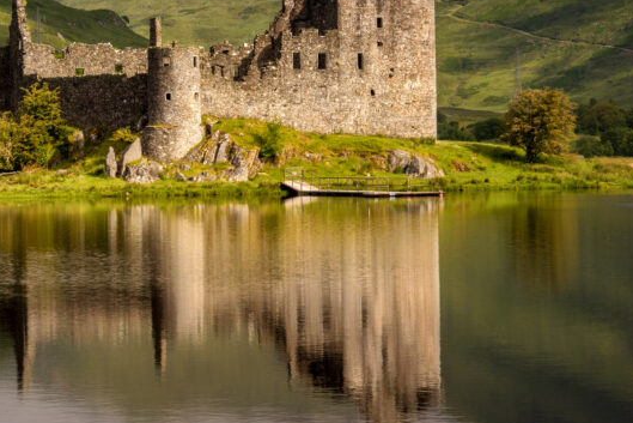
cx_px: 95
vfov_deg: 11.4
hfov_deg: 16.9
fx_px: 2110
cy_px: 141
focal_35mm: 120
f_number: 14
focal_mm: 62
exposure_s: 1/50
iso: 100
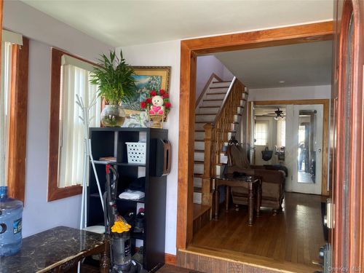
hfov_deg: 67.3
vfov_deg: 53.1
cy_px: 136
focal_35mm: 26
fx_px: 273
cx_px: 182
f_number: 1.8
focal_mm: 4.25
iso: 100
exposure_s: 1/121
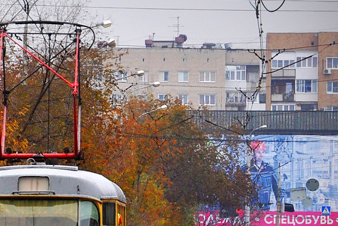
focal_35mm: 321
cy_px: 186
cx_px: 43
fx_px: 3015
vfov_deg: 4.3
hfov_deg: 6.4
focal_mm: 105
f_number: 5.6
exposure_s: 1/250
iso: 250
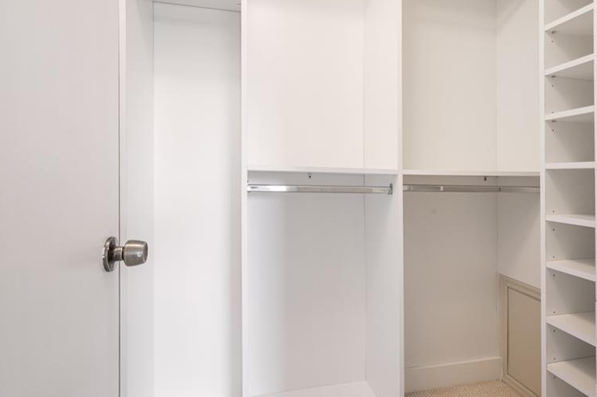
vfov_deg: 64.2
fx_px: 315
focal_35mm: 19
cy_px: 170
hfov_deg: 86.7
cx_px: 325
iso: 125
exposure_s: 1.3
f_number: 11
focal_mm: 14
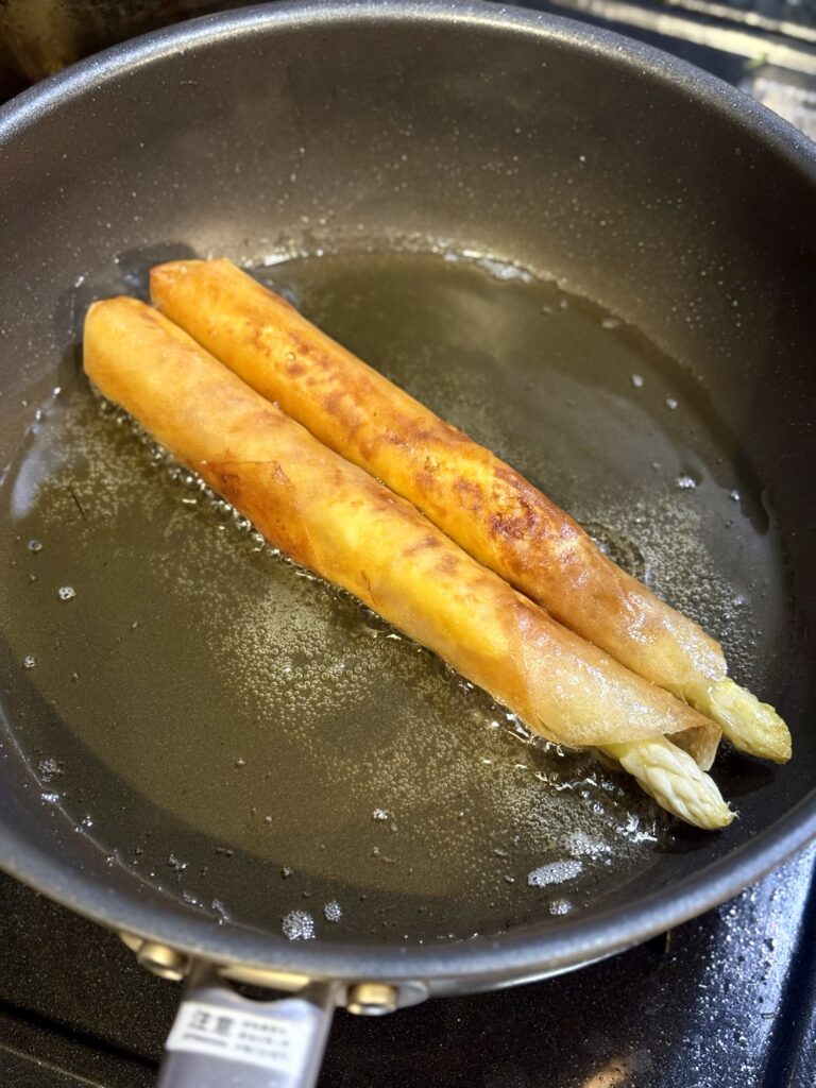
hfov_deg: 28.0
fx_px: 1634
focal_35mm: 52
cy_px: 544
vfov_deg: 36.8
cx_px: 408
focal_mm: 5.96
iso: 125
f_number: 1.6
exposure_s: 1/40
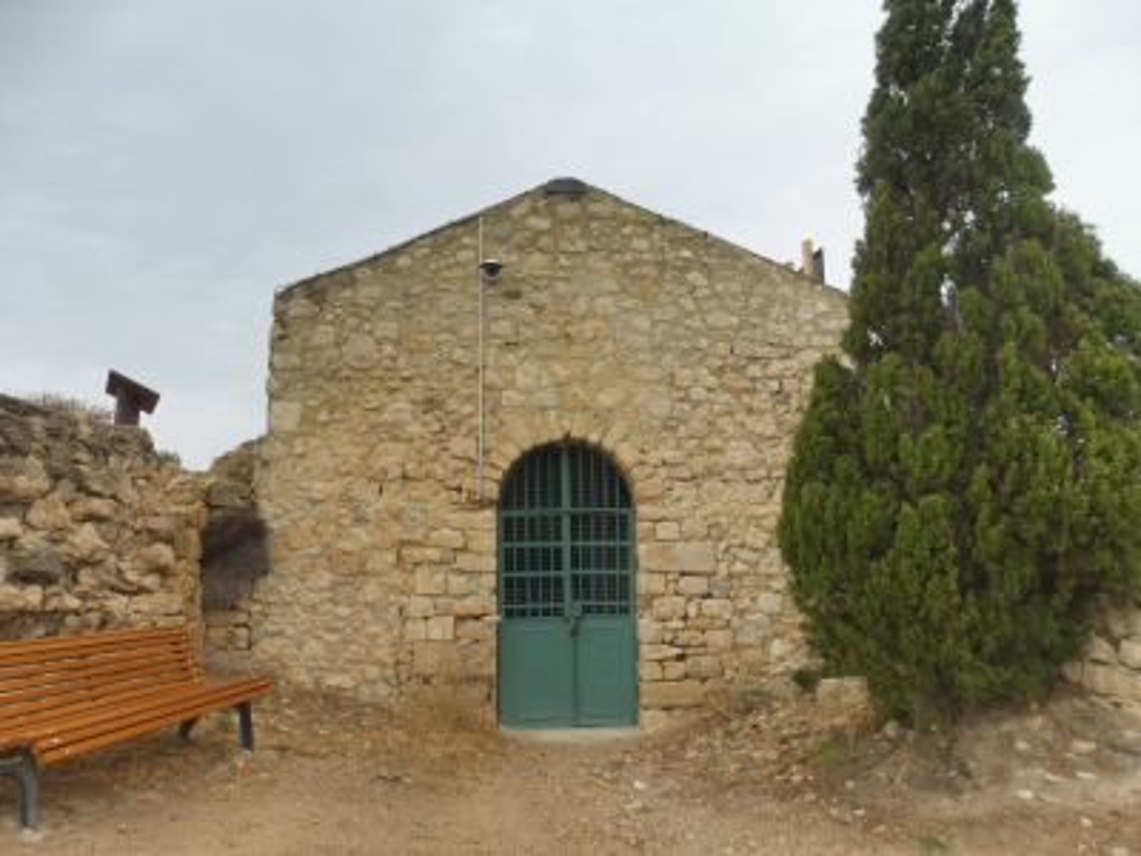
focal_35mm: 24
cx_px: 570
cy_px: 428
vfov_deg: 56.8
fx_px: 791
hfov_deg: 71.6
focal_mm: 4.3
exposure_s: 1/160
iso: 100
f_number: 4
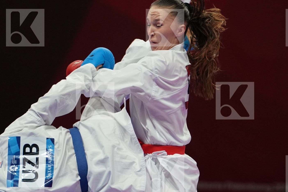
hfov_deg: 4.5
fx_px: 3631
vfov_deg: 3.0
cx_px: 165
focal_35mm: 454
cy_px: 101
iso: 2500
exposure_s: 1/1000
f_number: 4
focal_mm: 235
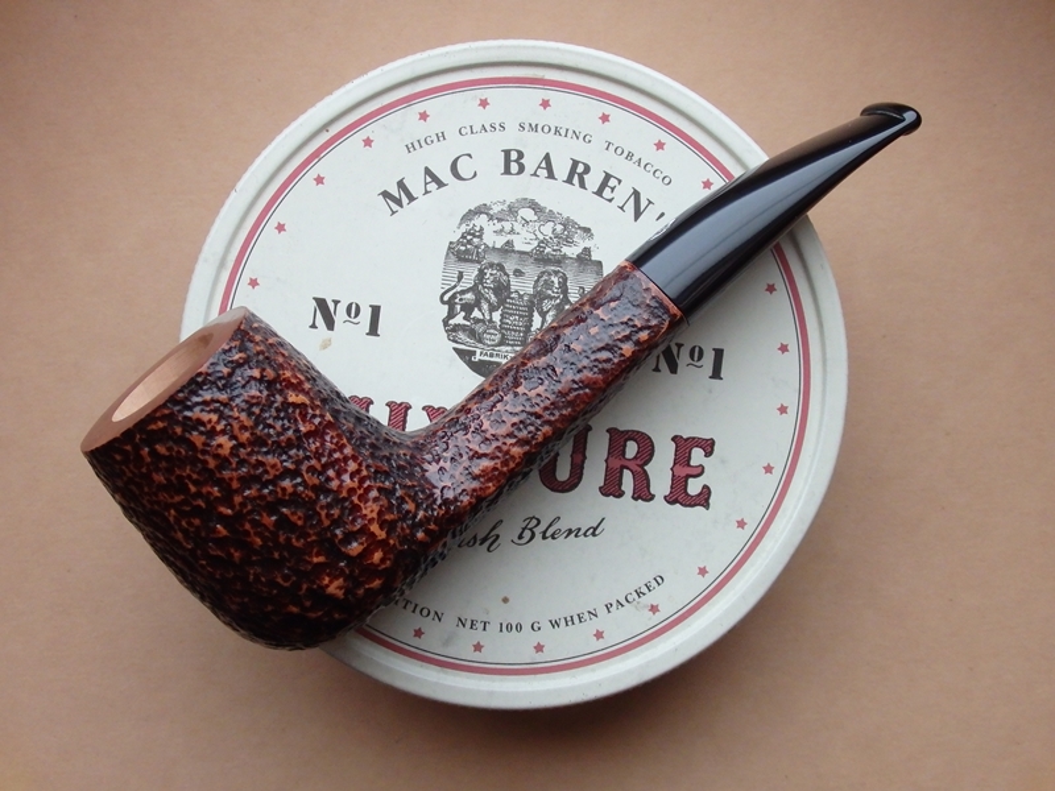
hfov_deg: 42.1
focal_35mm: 45
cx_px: 528
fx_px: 1371
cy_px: 396
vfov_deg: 32.2
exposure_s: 1/50
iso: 1000
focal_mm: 8
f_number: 3.8
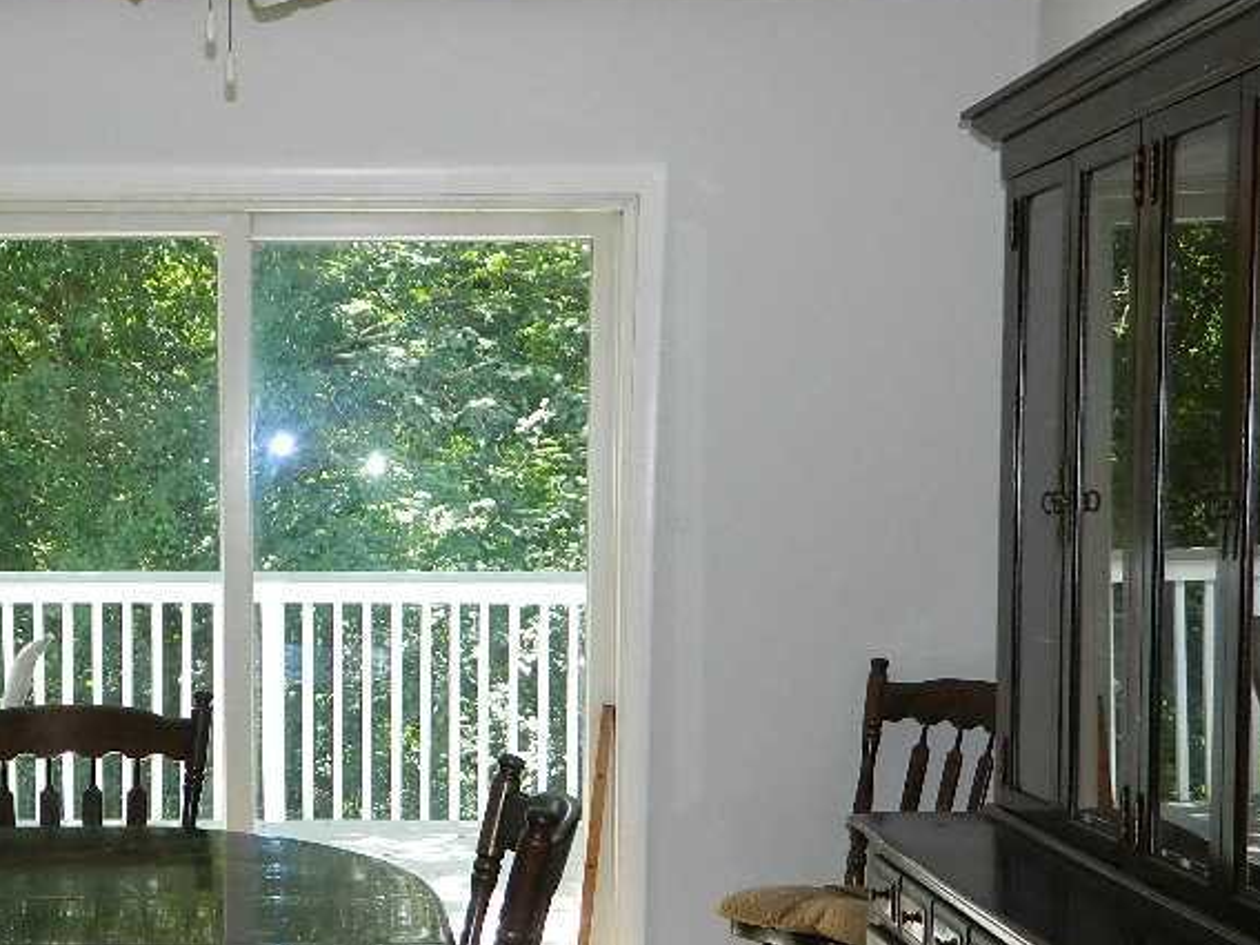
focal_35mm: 56
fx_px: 2038
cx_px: 298
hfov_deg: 33.6
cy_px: 714
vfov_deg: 25.8
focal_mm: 5.6
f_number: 3.2
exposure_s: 1/100
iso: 110
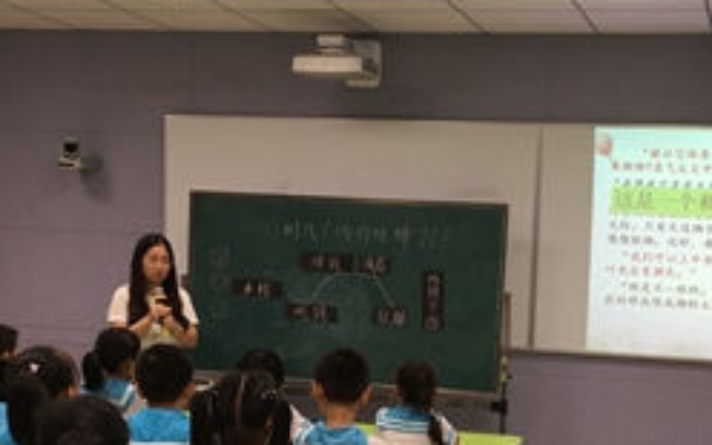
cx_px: 477
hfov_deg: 32.7
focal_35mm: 62
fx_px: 1203
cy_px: 366
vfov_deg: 20.7
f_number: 2.2
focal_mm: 4.15
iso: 32
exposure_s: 1/33
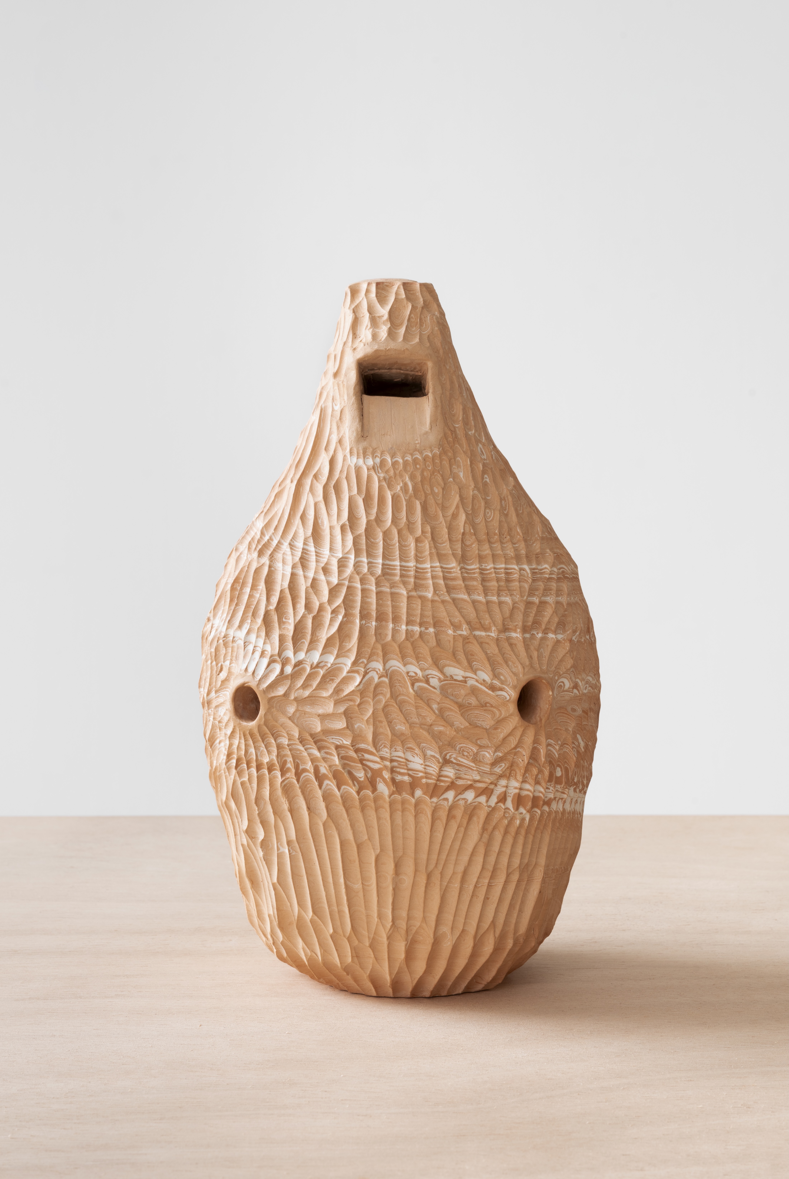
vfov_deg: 28.8
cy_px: 590
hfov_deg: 19.5
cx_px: 394
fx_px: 2295
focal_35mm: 70
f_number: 16
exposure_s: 1/1.25
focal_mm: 70
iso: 64
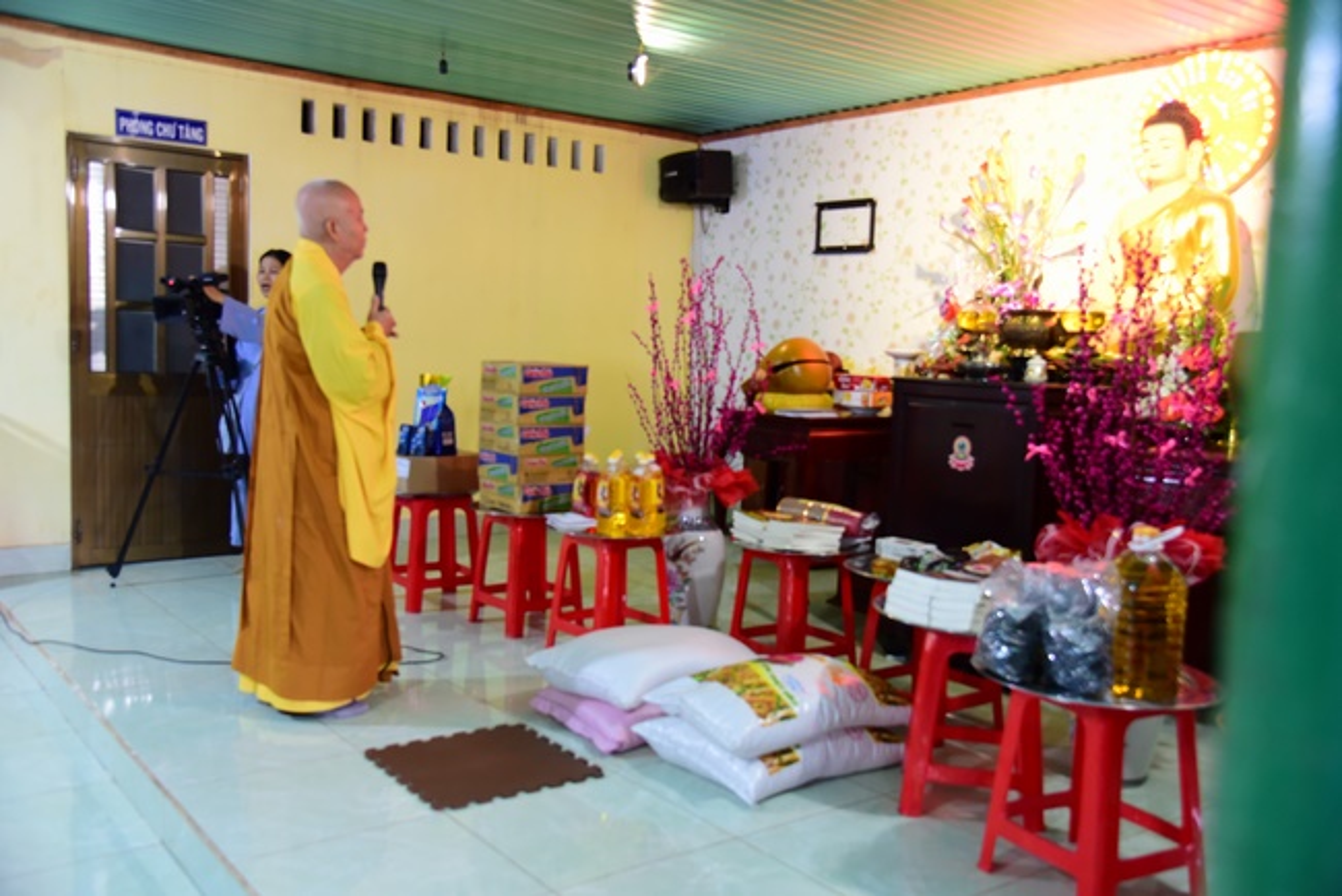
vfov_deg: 41.2
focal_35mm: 32
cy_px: 448
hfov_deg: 58.7
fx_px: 1193
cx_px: 671
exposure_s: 1/30
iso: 1600
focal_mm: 32
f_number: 4
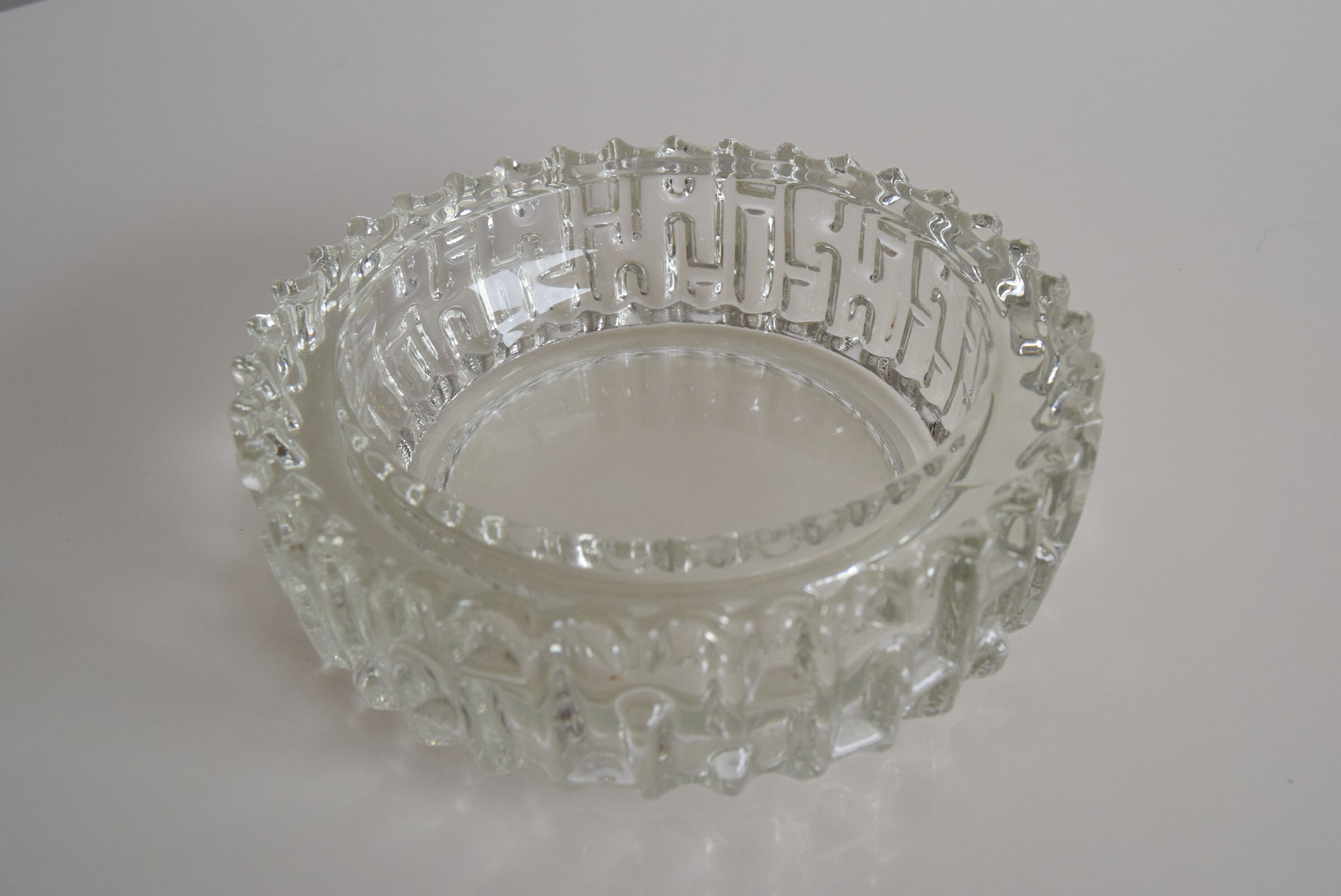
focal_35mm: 34
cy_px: 448
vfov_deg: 38.4
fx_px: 1286
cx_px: 670
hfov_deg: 55.1
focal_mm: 23
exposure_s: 1/250
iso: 1600
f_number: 8
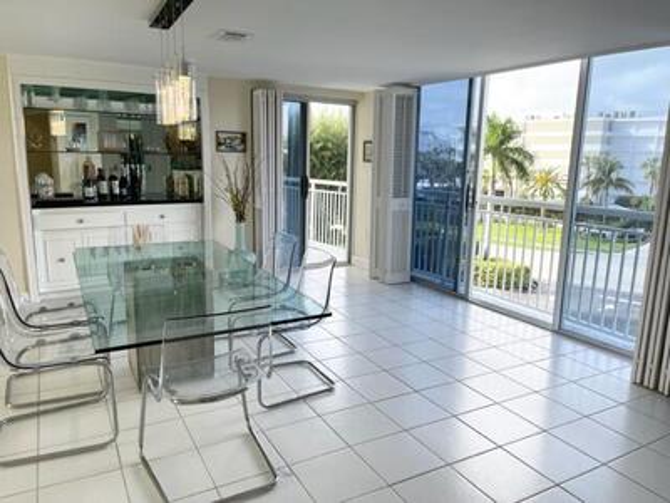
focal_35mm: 26
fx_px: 503
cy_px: 252
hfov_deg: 67.3
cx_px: 335
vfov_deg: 53.1
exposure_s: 1/567
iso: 32
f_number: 1.6
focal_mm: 5.1
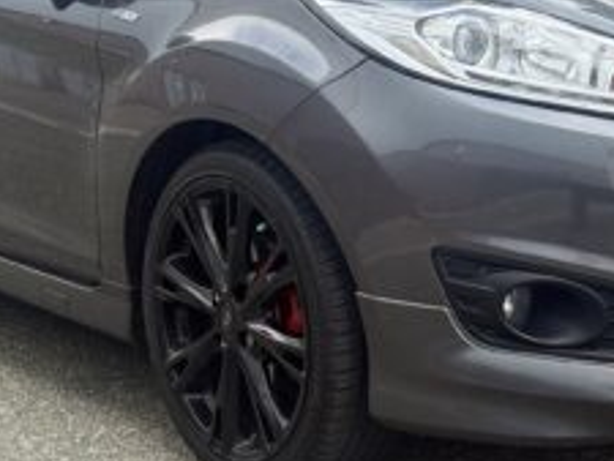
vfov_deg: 17.7
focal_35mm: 82
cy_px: 41
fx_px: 1455
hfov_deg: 23.7
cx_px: 428
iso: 100
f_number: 1.78
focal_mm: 6.76
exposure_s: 1/1553
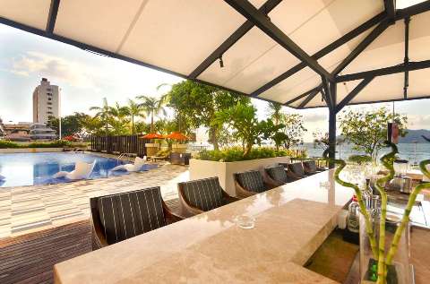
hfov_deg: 100.6
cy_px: 142
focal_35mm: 15
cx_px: 215
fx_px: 179
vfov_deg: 77.0
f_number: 8
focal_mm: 10
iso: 100
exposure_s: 1/25
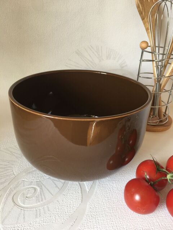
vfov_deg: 61.7
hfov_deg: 48.2
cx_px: 86
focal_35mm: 29
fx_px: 193
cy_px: 115
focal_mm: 4.15
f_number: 2.2
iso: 32
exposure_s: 1/33
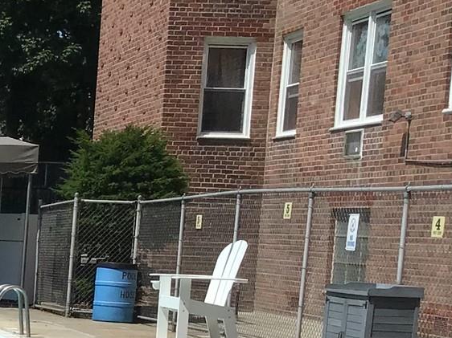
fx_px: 1475
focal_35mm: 113
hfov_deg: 15.4
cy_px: 409
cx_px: -323
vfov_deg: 12.8
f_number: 2.4
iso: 25
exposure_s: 1/2551
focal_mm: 3.3
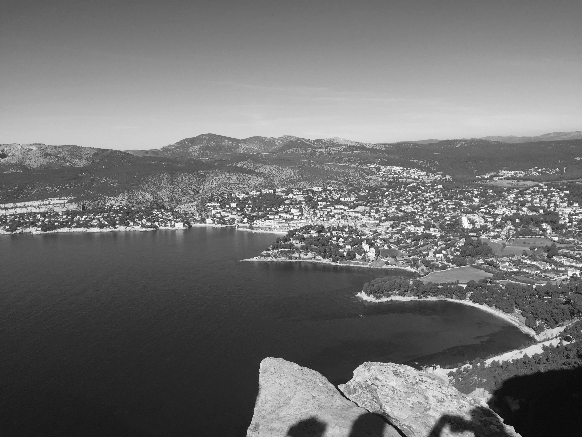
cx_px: 291
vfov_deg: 48.2
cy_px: 218
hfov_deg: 61.7
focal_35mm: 29
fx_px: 488
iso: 32
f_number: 2.2
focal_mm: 4.15
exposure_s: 1/2475
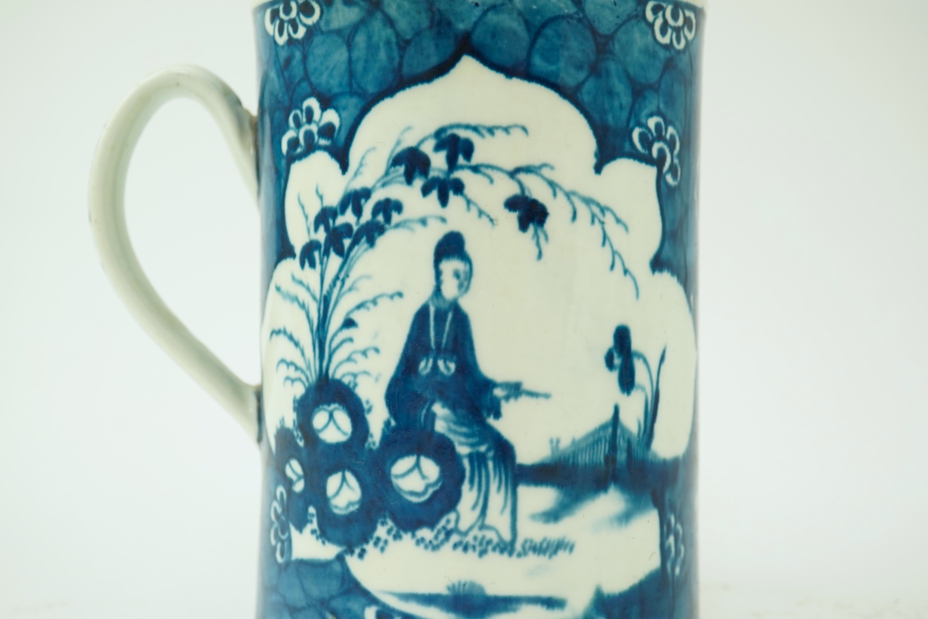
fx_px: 1160
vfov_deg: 29.9
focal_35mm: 45
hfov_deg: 43.6
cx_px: 464
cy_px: 310
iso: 640
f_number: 10
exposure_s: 1/50
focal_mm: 30
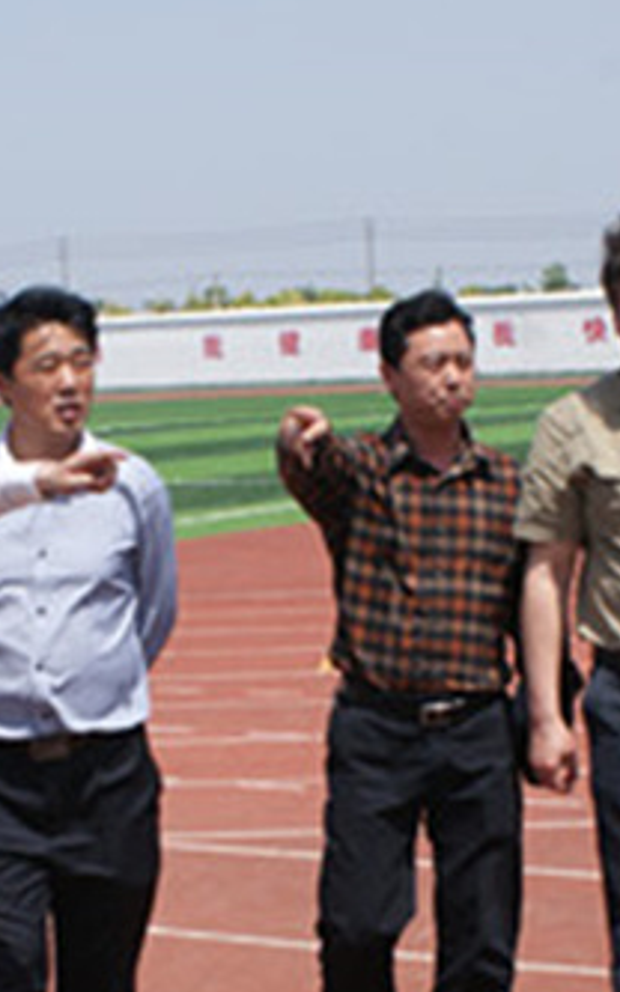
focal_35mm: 103
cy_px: 527
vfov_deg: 20.2
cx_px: 265
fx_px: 2786
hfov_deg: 12.7
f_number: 11
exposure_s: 1/100
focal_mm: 28
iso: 100
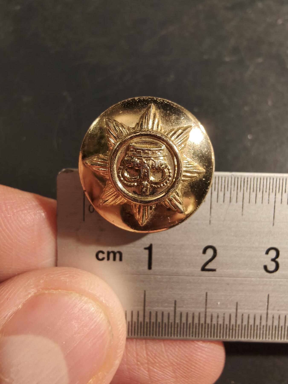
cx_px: 144
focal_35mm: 23
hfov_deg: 58.9
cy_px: 192
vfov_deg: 73.9
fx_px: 255
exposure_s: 1/50
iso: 200
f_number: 2
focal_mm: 2.32
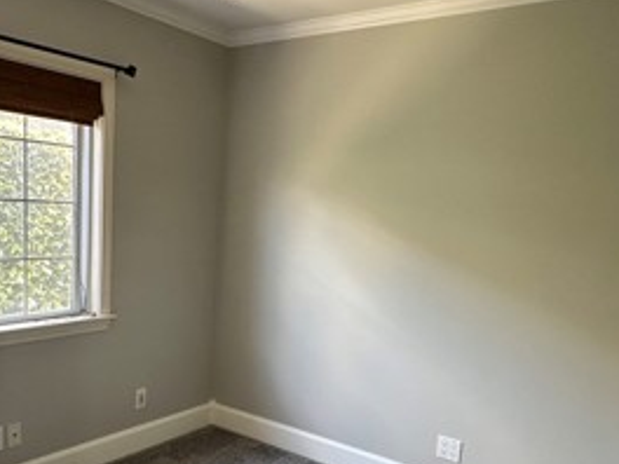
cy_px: 307
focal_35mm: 34
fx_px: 608
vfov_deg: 41.3
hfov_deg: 53.6
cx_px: 253
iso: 160
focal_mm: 2.22
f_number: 2.2
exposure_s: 1/60
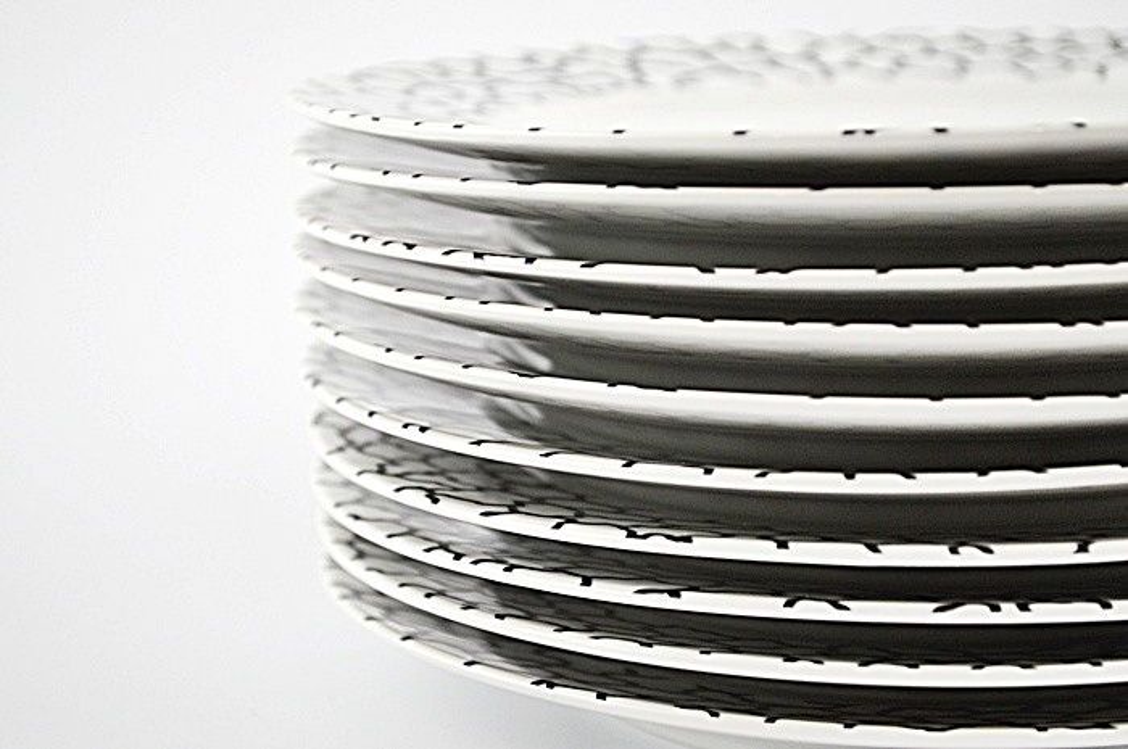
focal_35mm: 78
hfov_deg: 26.0
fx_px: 2441
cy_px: 374
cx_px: 564
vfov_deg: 17.5
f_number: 5.6
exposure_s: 1/125
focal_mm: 52
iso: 400
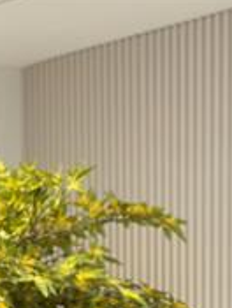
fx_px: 1300
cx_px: 301
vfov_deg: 12.8
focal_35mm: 146
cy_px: 462
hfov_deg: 10.0
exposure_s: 1/139
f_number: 1.78
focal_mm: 6.86
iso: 64
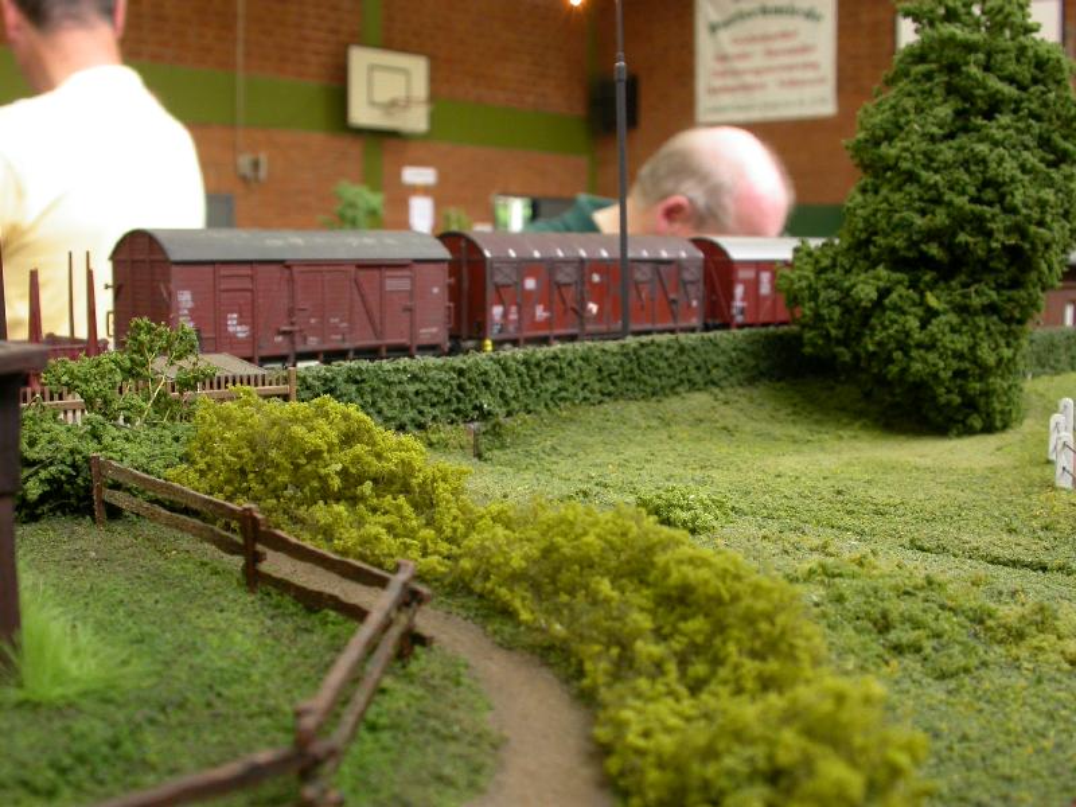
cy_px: 404
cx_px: 538
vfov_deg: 37.7
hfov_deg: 49.0
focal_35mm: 38
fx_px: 1181
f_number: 5.3
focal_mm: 7.85
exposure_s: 1/5.6
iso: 143
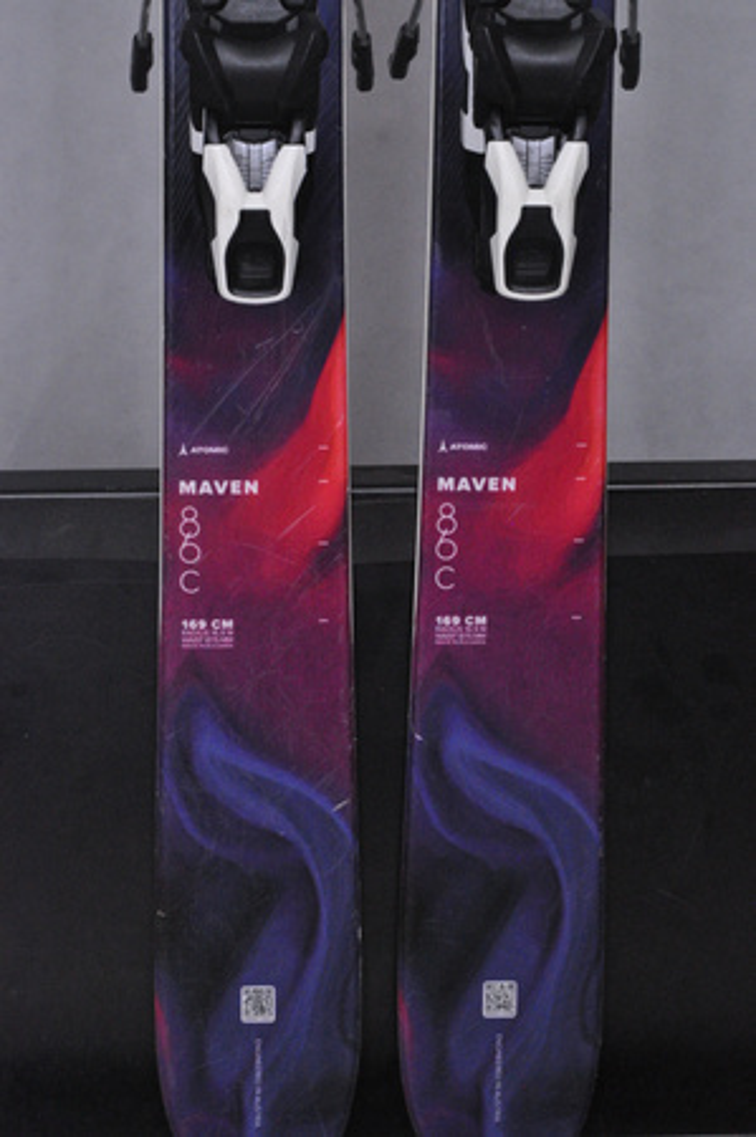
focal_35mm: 105
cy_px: 568
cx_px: 378
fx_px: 3315
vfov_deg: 19.5
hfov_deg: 13.0
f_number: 9.5
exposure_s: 1/125
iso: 3200
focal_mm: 70
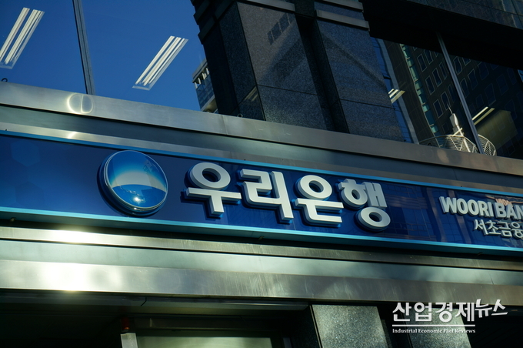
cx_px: 262
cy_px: 174
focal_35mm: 66
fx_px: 958
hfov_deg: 30.5
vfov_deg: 20.6
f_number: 5.6
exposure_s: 1/160
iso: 125
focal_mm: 44
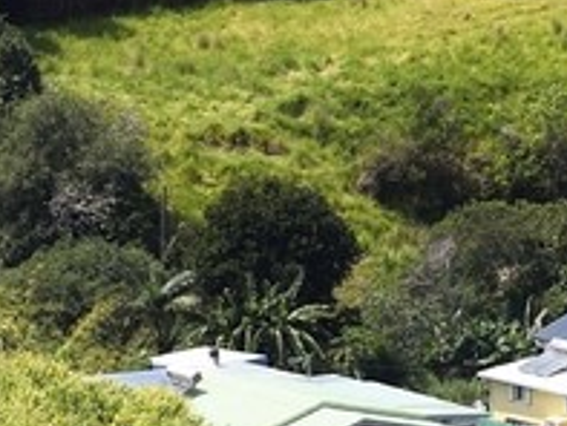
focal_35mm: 1093
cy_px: -714
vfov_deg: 1.4
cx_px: 2084
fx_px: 17914
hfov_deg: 1.8
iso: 200
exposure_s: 1/250
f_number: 13
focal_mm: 140
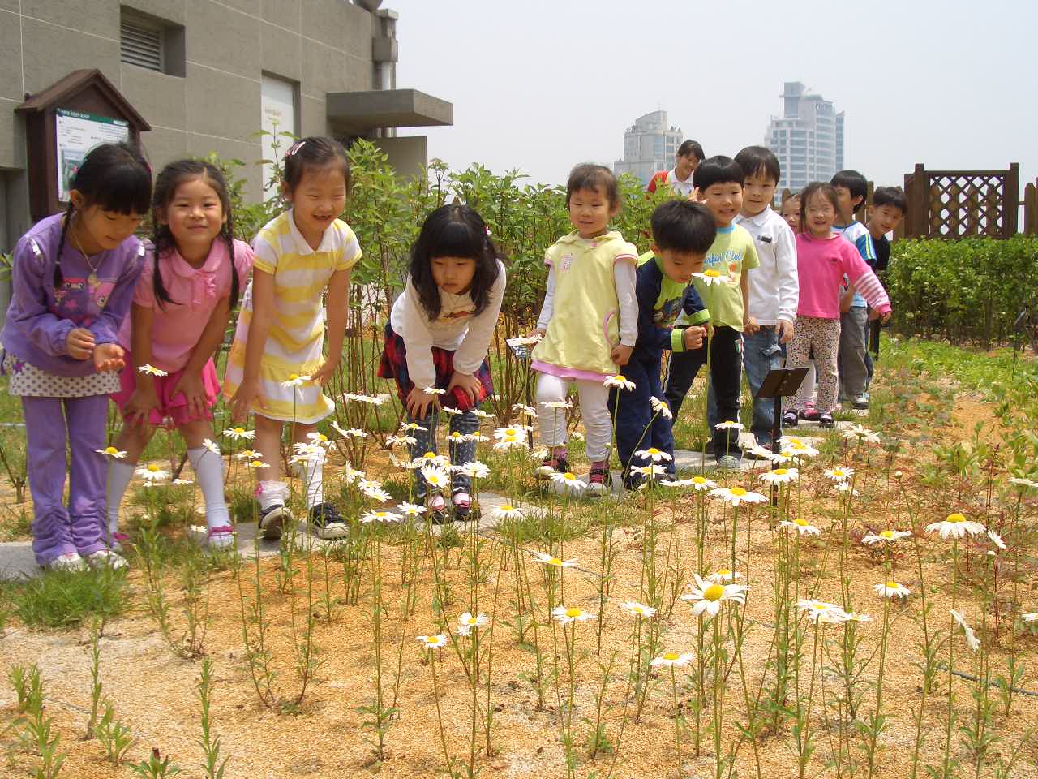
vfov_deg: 35.1
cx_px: 519
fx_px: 1229
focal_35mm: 41
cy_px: 390
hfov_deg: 45.8
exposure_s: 1/400
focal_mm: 6.8
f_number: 4.6
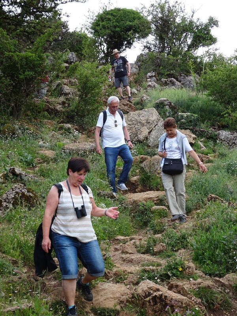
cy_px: 158
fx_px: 621
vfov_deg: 28.6
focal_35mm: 68
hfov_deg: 21.6
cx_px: 118
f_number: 4.5
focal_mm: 11.66
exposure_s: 1/125
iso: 80
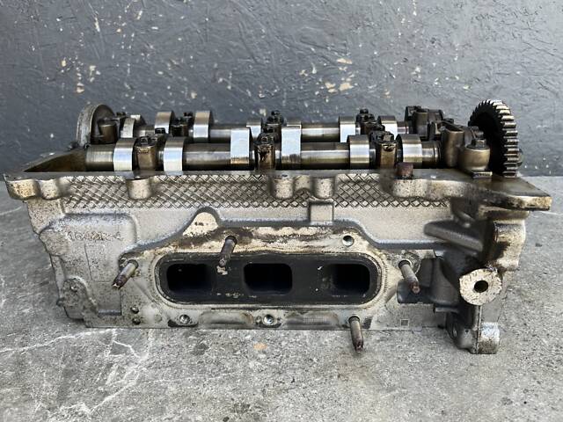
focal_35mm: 26
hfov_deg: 67.3
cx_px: 282
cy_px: 211
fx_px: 423
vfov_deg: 53.1
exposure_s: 1/207
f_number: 1.6
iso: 40
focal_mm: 5.1
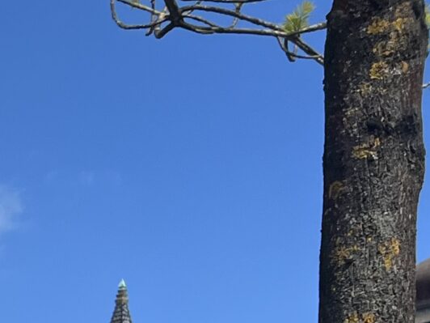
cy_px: 750
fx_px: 1553
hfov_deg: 12.6
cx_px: -569
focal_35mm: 125
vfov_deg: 10.4
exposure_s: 1/3831
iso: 50
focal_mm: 5.7
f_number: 1.5
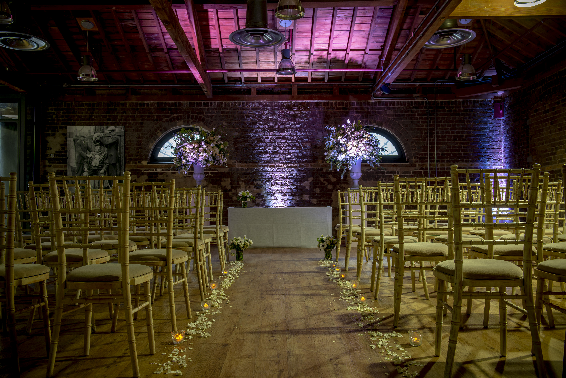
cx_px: 283
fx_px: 535
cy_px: 189
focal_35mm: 34
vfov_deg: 38.9
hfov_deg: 55.8
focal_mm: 34
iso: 50
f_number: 8
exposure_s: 1.6
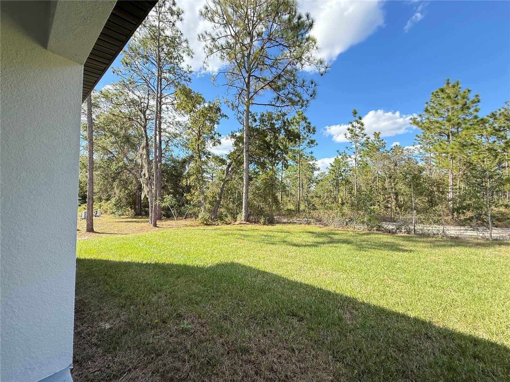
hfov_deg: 102.1
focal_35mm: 14
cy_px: 191
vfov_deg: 85.7
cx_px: 255
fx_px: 206
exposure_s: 1/451
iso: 64
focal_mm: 2.22
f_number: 2.2
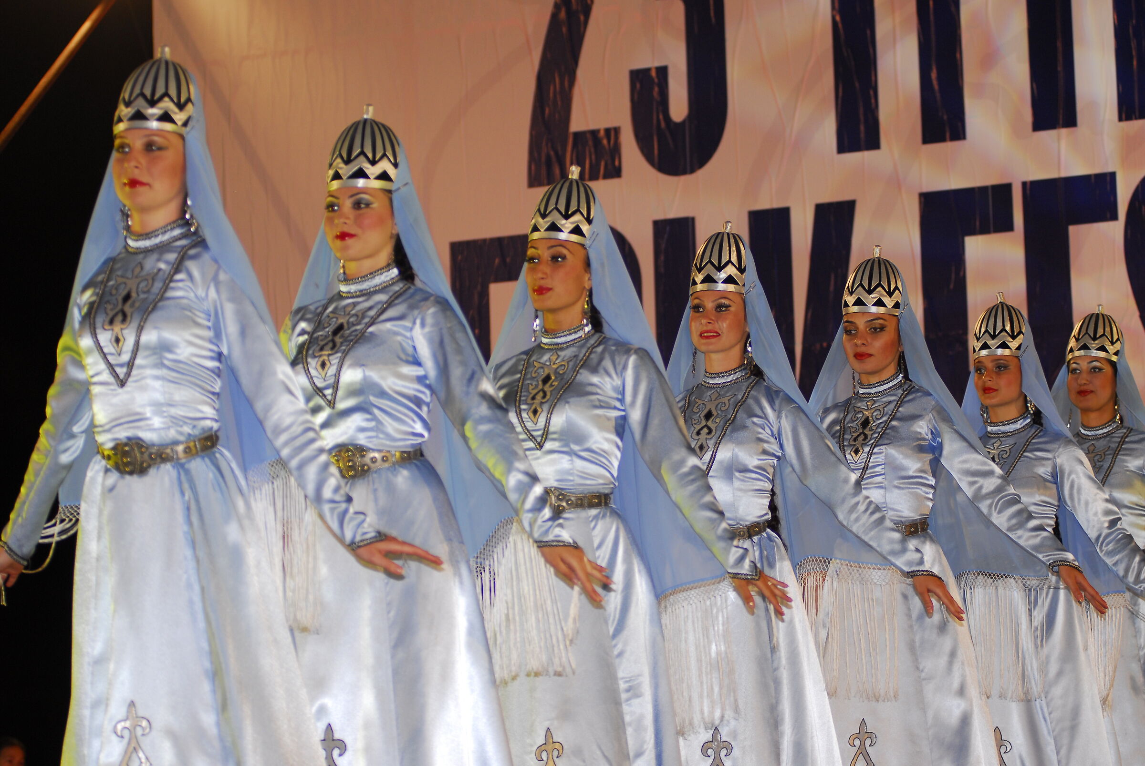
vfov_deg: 11.5
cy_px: 383
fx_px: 3822
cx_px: 572
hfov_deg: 17.0
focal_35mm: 120
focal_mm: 80
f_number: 2.8
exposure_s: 1/125
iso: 280
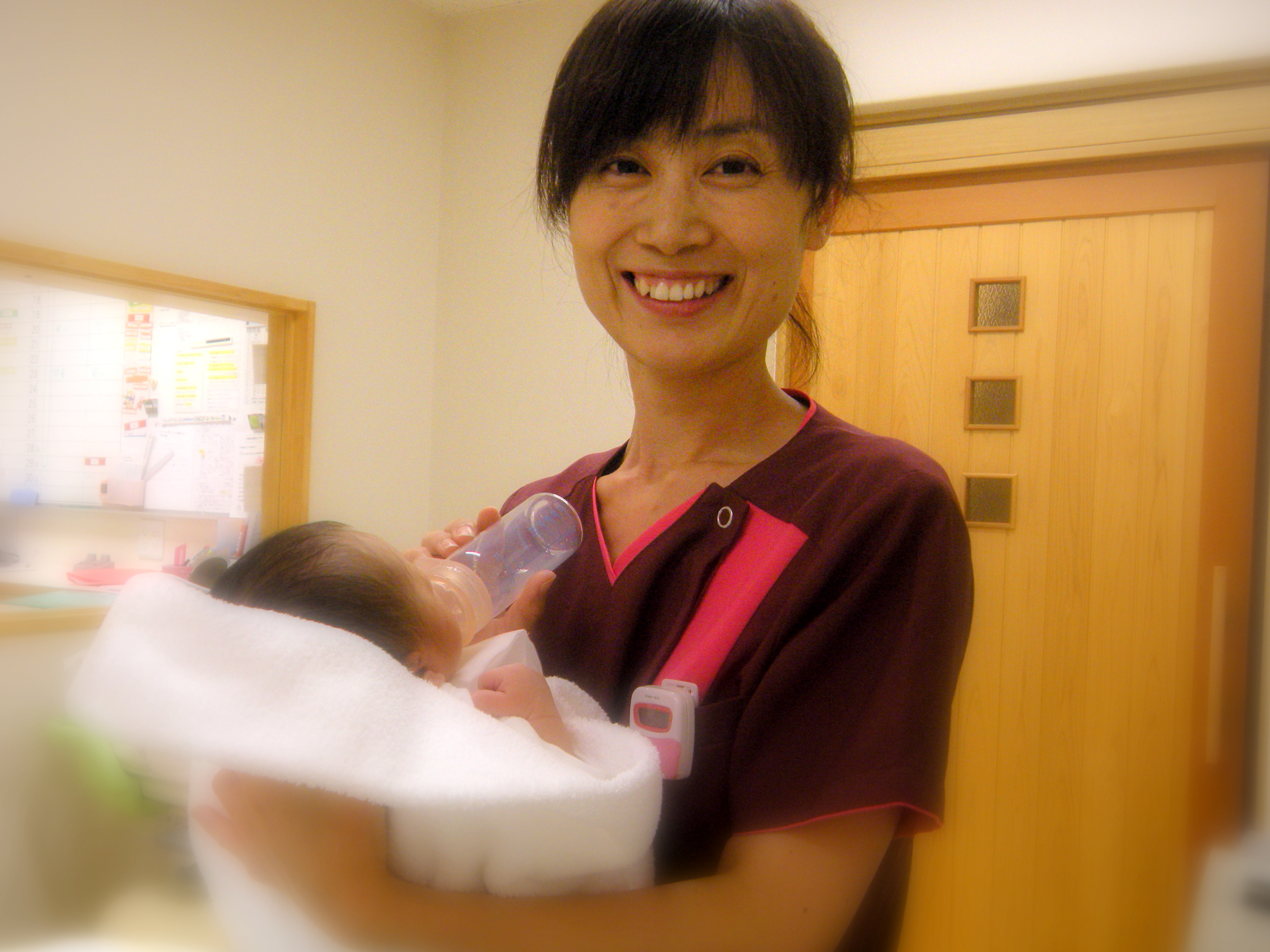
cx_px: 589
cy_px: 513
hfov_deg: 47.8
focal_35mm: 39
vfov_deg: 36.8
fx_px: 1431
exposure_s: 1/57.1
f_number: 3.8
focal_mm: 5.9
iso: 223
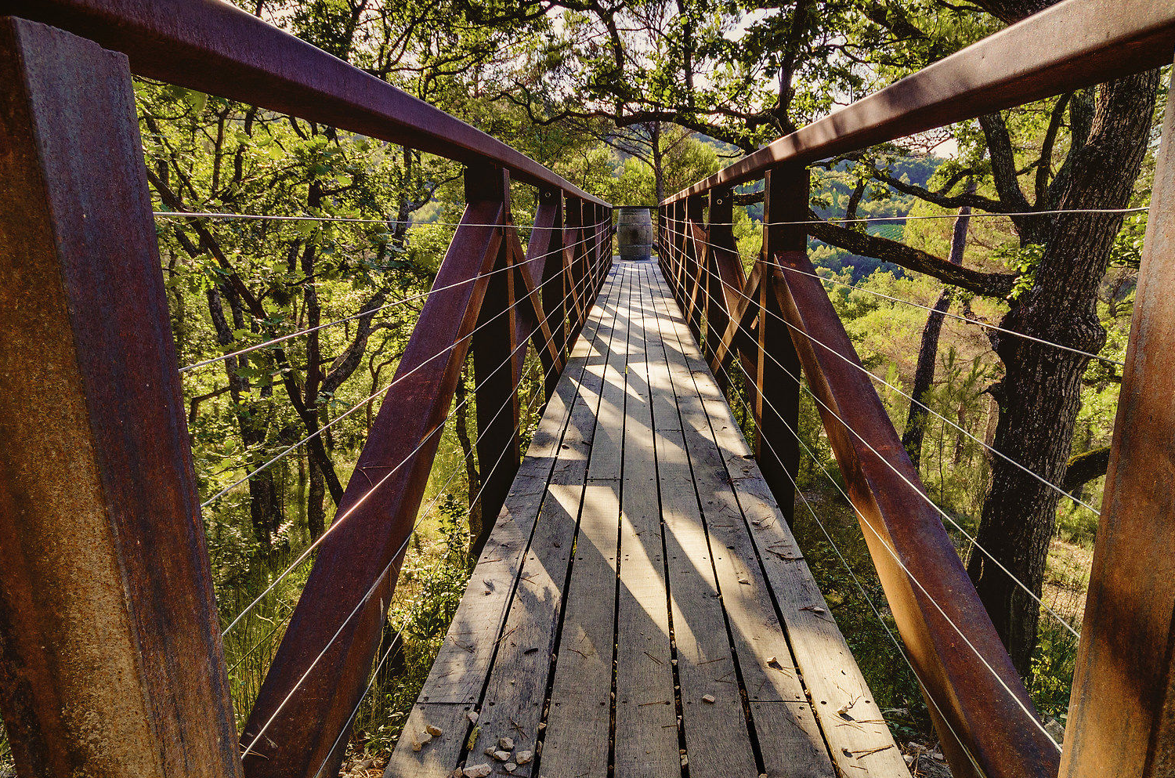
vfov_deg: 52.8
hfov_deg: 73.7
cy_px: 435
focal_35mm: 24
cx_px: 643
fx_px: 782
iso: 100
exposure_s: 1/100
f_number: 9
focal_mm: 10
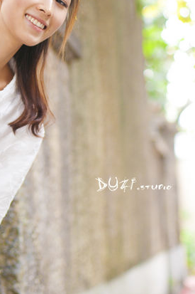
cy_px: 93
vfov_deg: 16.5
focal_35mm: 124
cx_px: -32
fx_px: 1008
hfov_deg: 10.9
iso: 200
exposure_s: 1/125
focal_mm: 50
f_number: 2
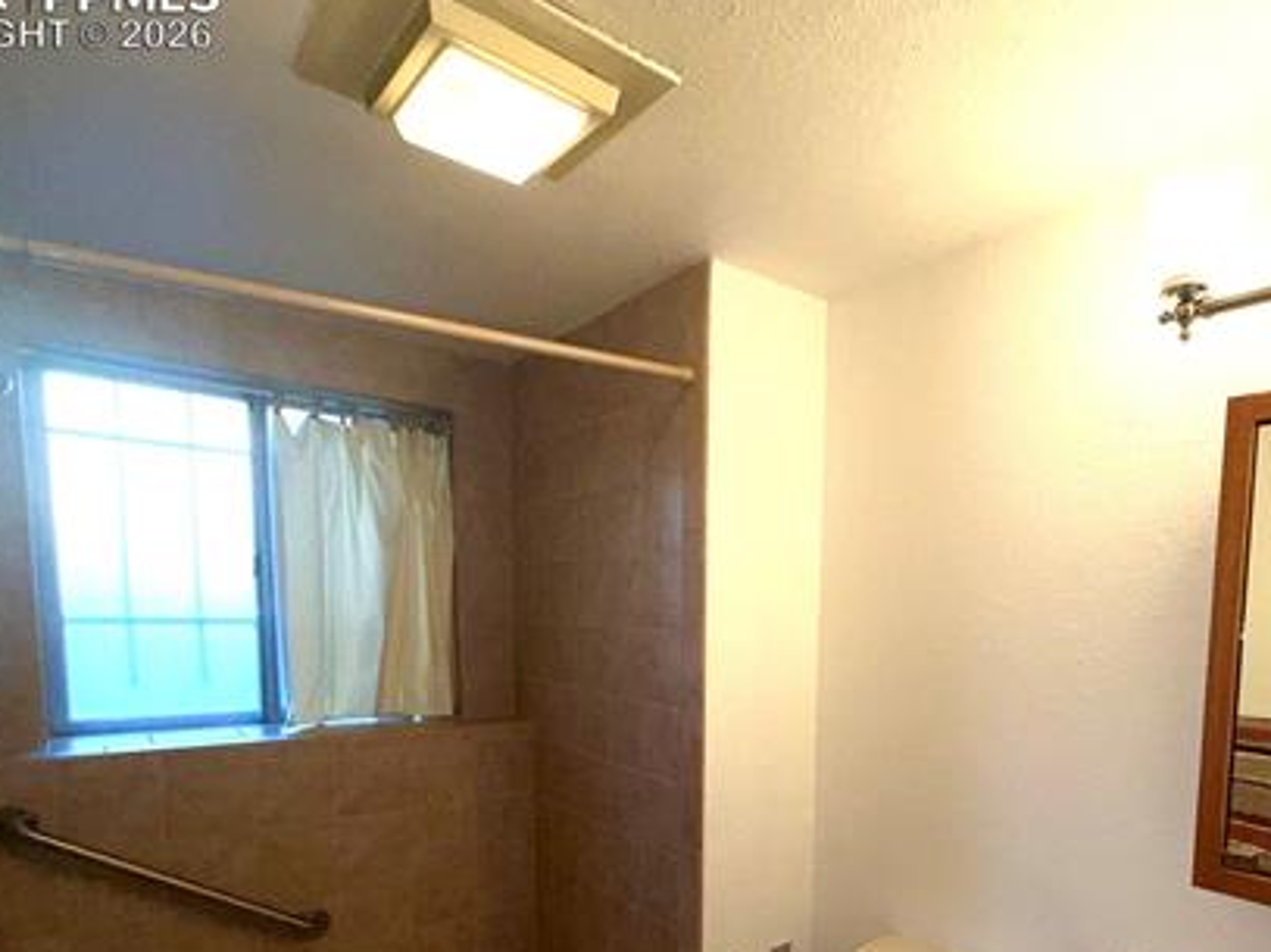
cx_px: 828
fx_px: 808
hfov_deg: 74.5
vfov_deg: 58.6
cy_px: 688
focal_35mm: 22
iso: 16
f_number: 2.2
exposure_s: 1/171
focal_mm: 2.22
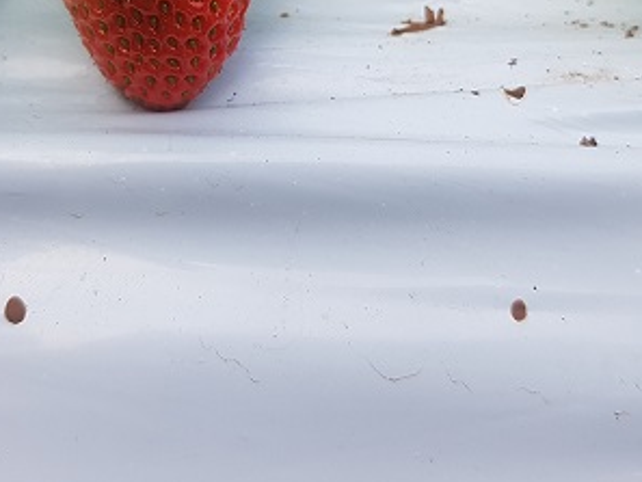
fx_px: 983
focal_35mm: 53
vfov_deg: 26.1
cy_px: 2
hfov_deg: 35.8
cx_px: 213
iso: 50
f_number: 1.7
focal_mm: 4.2
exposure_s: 1/322
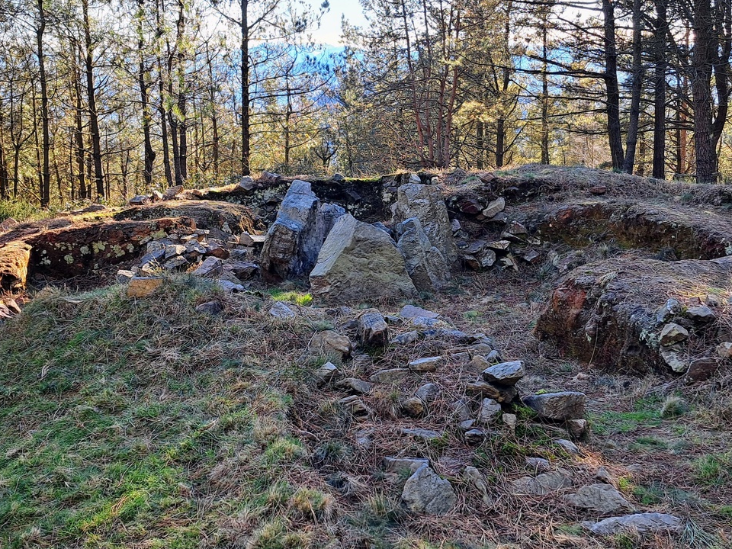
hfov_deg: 46.8
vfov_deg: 35.9
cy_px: 226
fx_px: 846
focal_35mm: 40
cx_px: 381
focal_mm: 5.23
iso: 50
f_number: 1.8
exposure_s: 1/231
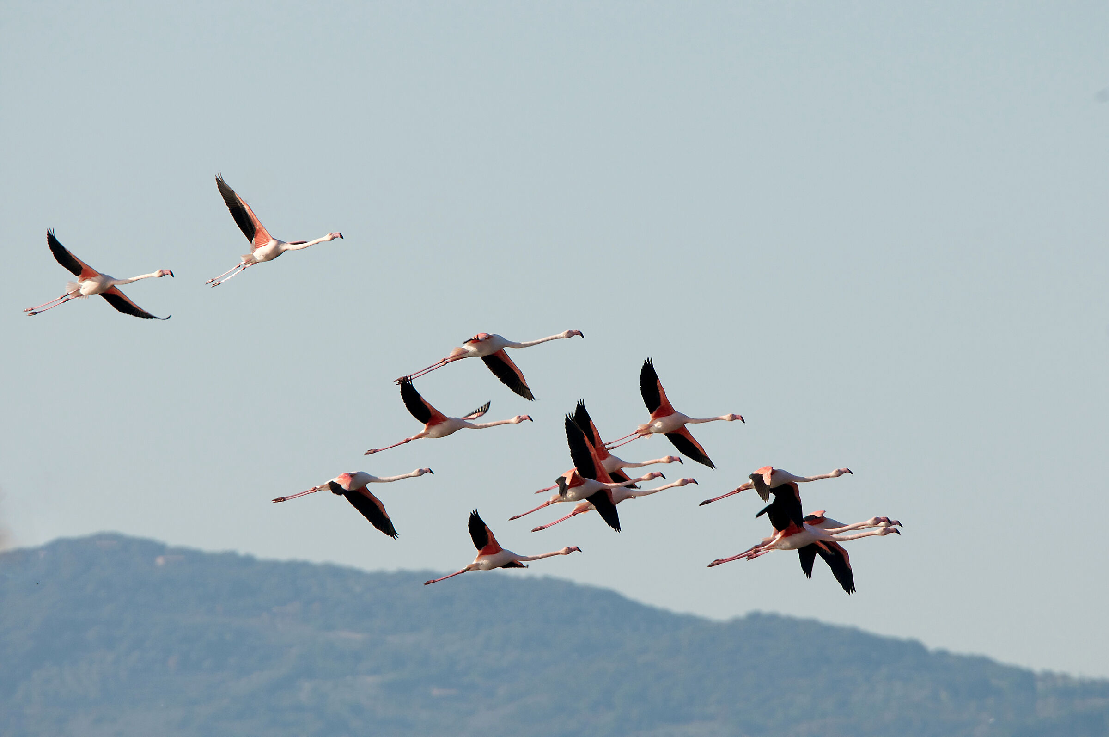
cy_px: 368
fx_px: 27691
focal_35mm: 900
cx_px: 554
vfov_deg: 1.5
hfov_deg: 2.3
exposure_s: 1/640
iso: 400
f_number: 13
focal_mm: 600
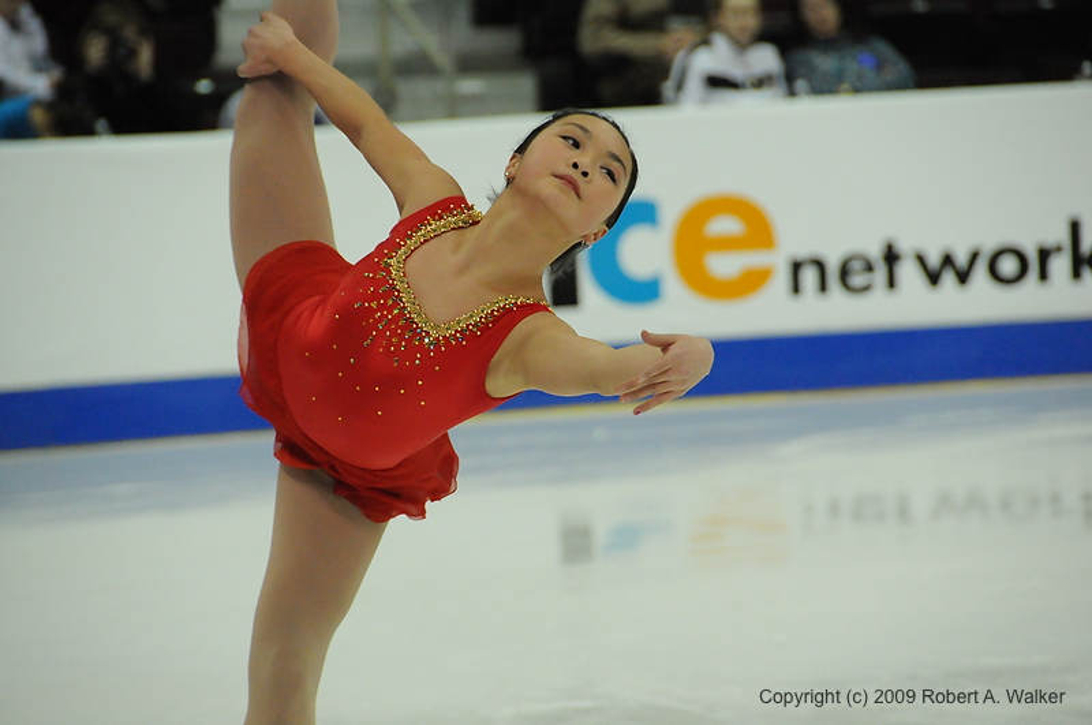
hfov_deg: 6.9
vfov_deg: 4.6
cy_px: 362
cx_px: 546
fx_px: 9087
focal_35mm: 300
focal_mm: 200
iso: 3200
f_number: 5.6
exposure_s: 1/1000
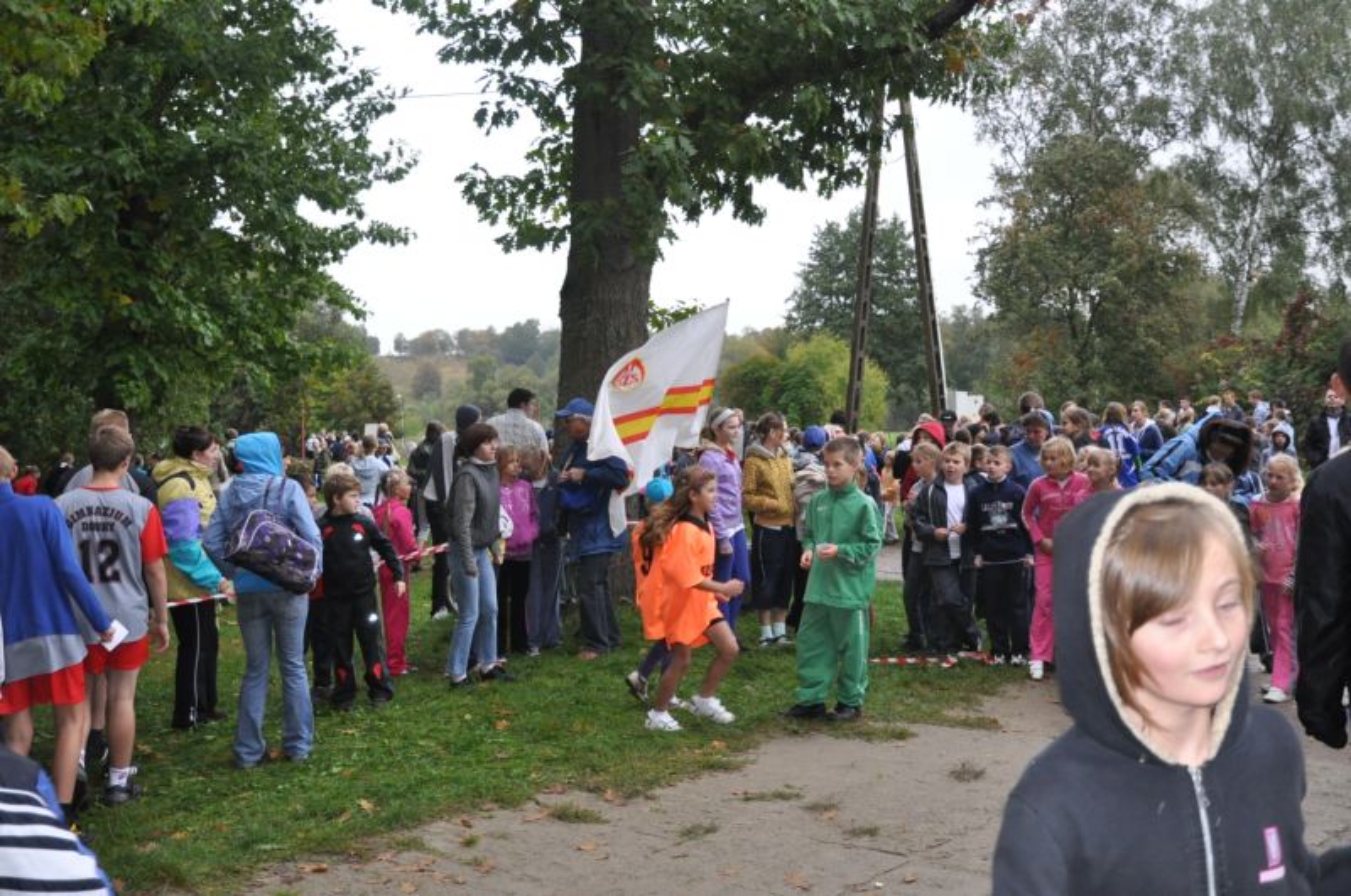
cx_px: 676
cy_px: 448
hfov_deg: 49.6
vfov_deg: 34.1
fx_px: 1462
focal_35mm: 39
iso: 1000
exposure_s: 1/200
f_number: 4.5
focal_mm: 26
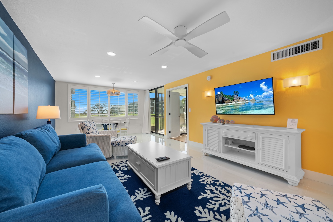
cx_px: 166
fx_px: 130
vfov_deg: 81.2
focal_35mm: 14
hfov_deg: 104.2
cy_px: 111
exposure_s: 1/2
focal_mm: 14
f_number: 10
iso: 160
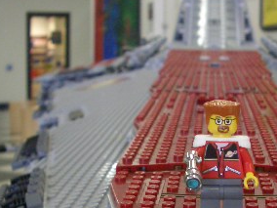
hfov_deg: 24.3
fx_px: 632
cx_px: 223
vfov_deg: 18.5
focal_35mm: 79
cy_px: 163
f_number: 2.6
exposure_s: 1/50
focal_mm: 5.8
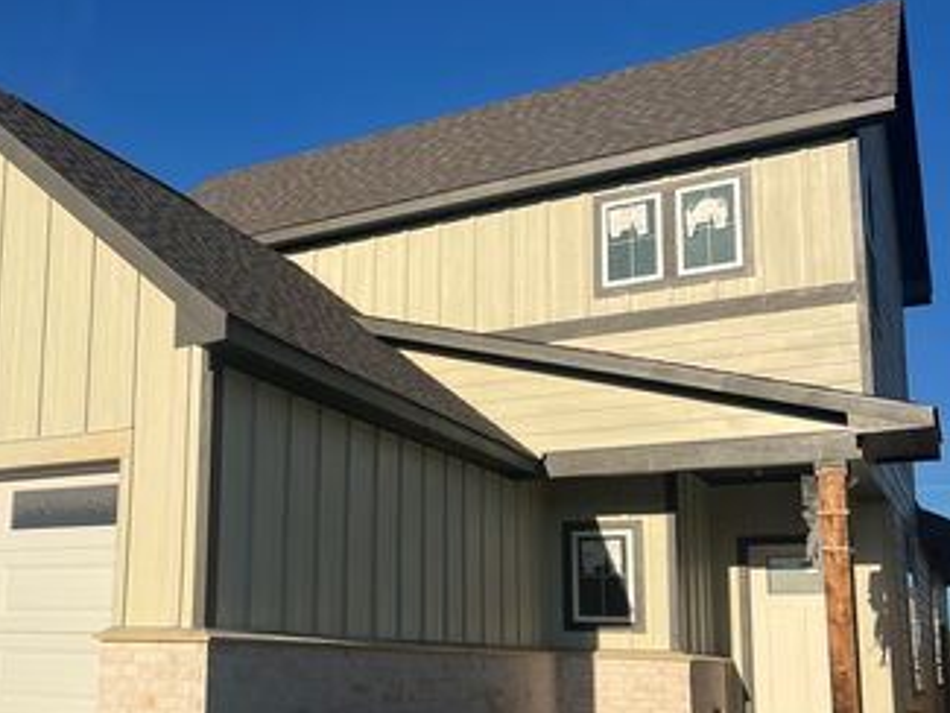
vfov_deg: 35.6
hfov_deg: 45.7
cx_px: 281
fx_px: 1098
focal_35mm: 40
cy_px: 478
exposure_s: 1/8696
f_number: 1.5
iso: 50
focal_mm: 5.7
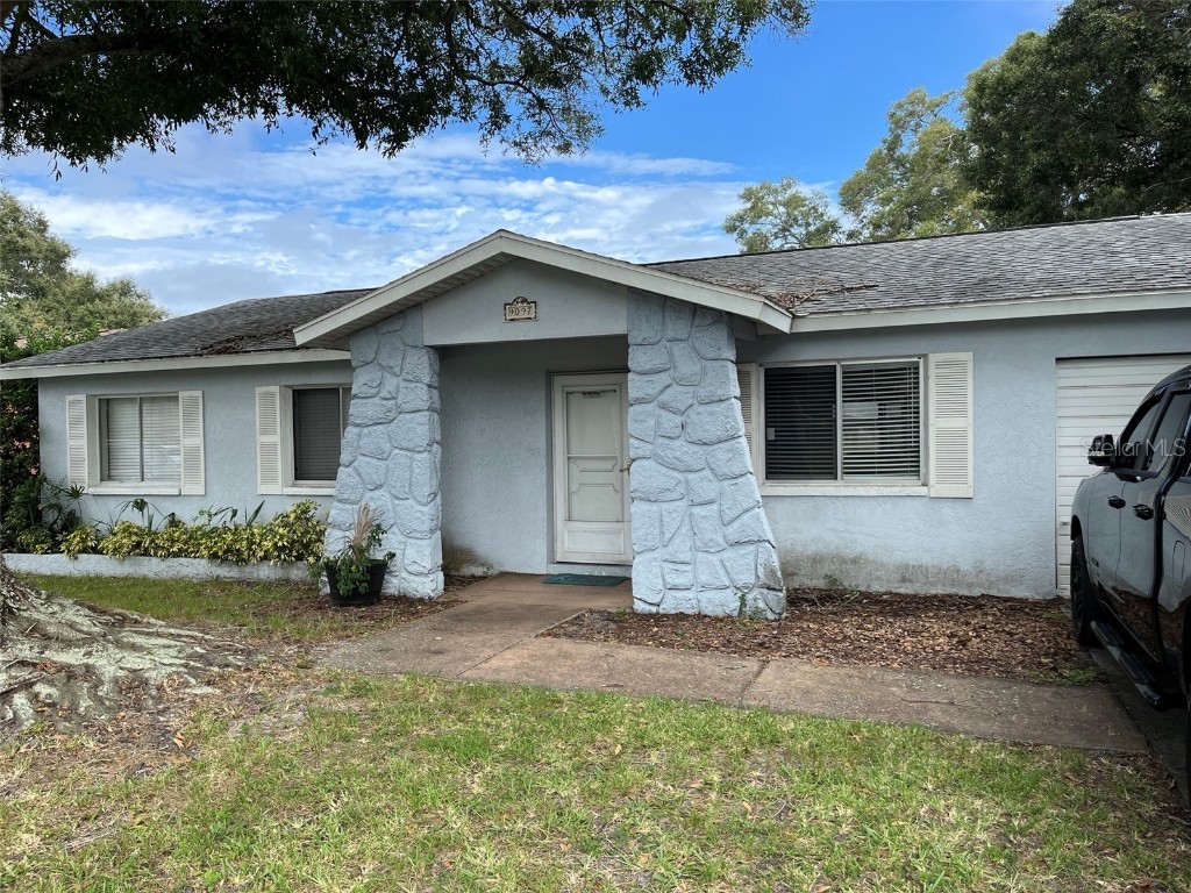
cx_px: 596
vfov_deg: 53.1
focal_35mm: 26
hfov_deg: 67.3
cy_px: 446
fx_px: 895
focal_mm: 5.1
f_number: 1.6
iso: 50
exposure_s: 1/1325
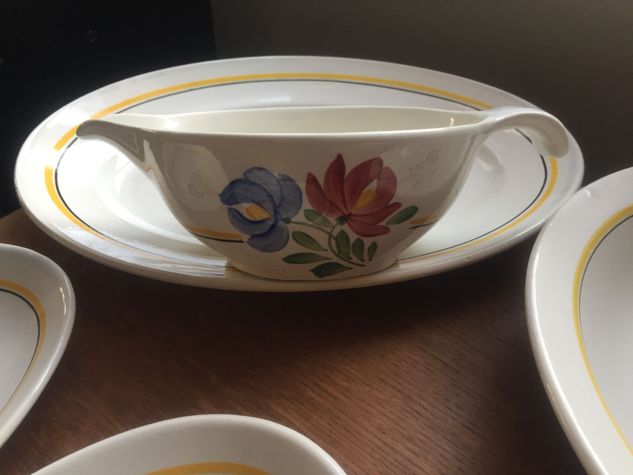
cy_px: 238
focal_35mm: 29
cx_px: 316
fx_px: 530
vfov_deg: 48.2
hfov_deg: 61.7
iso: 64
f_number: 2.2
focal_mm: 4.15
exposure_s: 1/33
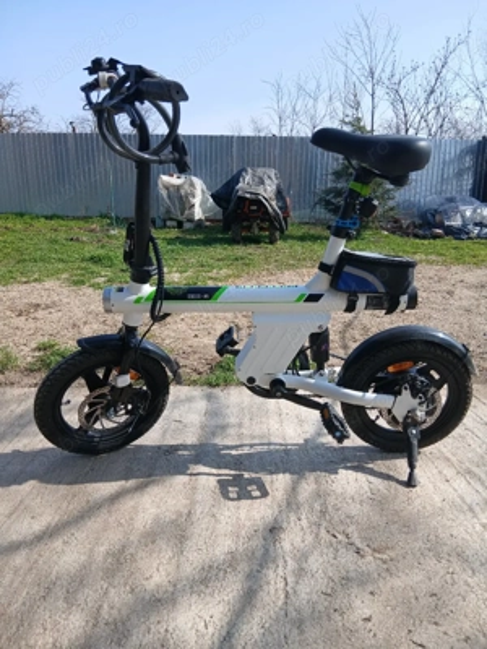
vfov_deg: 67.3
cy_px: 324
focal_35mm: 26
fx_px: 488
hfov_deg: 53.1
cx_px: 244
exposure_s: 1/370
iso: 20
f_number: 1.8
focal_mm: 3.98
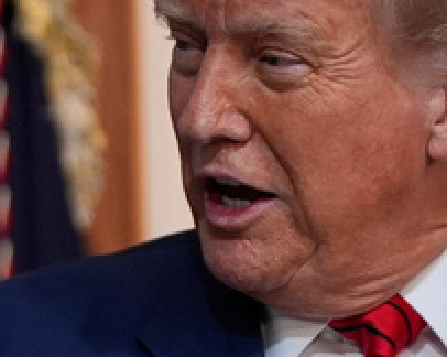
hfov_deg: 2.3
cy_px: 490
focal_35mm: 831
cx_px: -172
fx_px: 10983
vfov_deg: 1.9
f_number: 2.8
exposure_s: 1/250
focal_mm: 117
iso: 1000
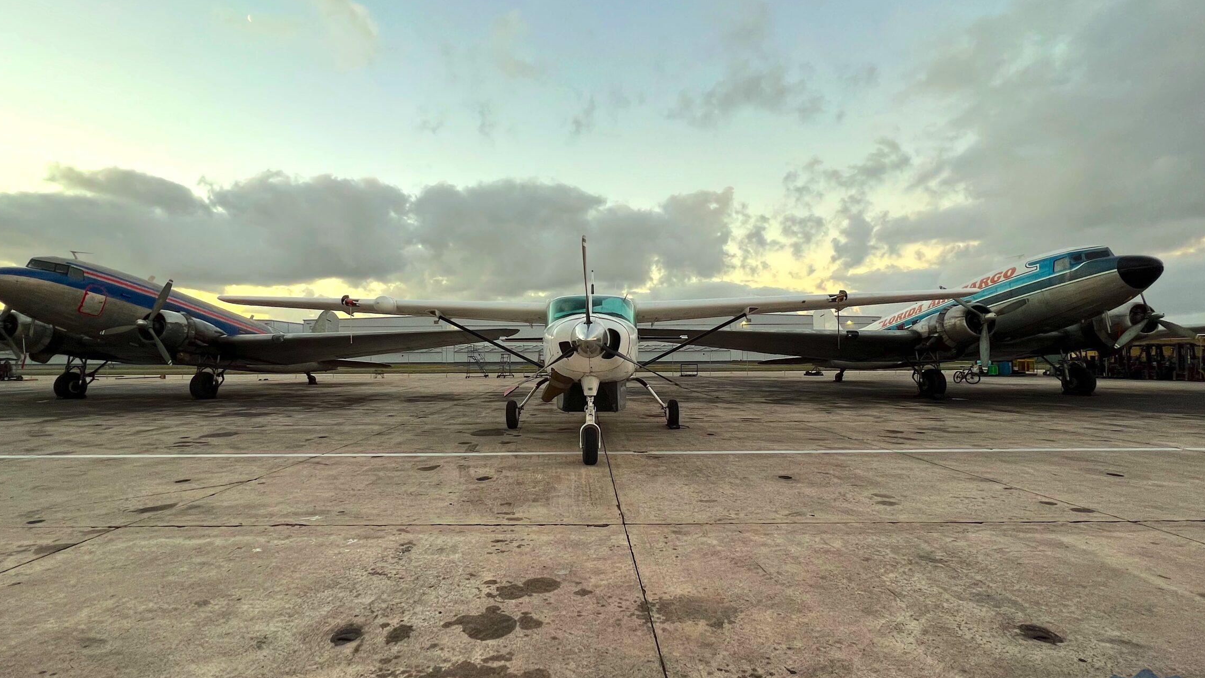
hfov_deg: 99.3
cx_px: 582
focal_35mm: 16
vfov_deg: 67.1
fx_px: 511
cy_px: 355
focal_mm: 1.57
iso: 100
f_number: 1.8
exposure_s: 1/99
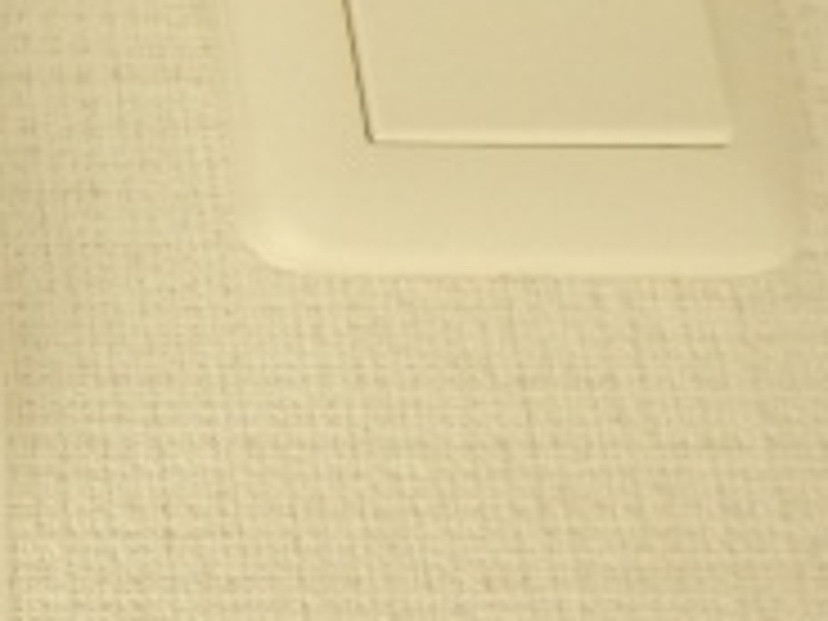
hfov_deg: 20.4
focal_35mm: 73
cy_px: -81
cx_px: -594
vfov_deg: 19.2
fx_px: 1746
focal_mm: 3.7
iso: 125
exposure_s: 1/125
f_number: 3.5
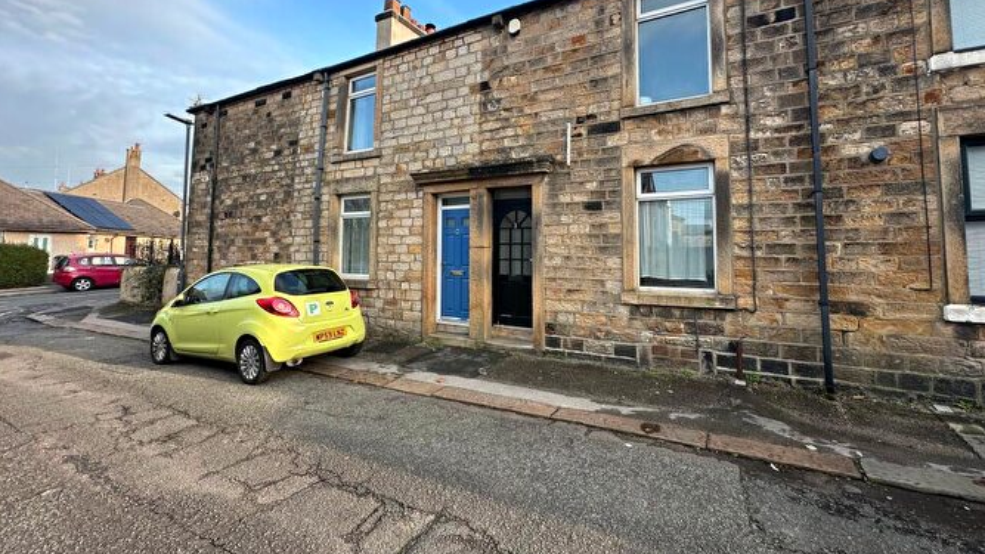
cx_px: 512
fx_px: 418
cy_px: 227
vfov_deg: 66.5
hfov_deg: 99.3
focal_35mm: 16
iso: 40
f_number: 2.2
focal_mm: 2.22
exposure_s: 1/209
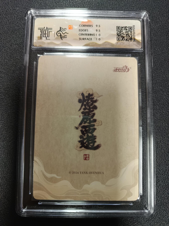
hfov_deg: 56.8
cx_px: 84
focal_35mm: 24
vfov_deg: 71.6
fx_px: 156
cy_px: 113
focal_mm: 5.31
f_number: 1.7
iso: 827
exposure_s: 1/50
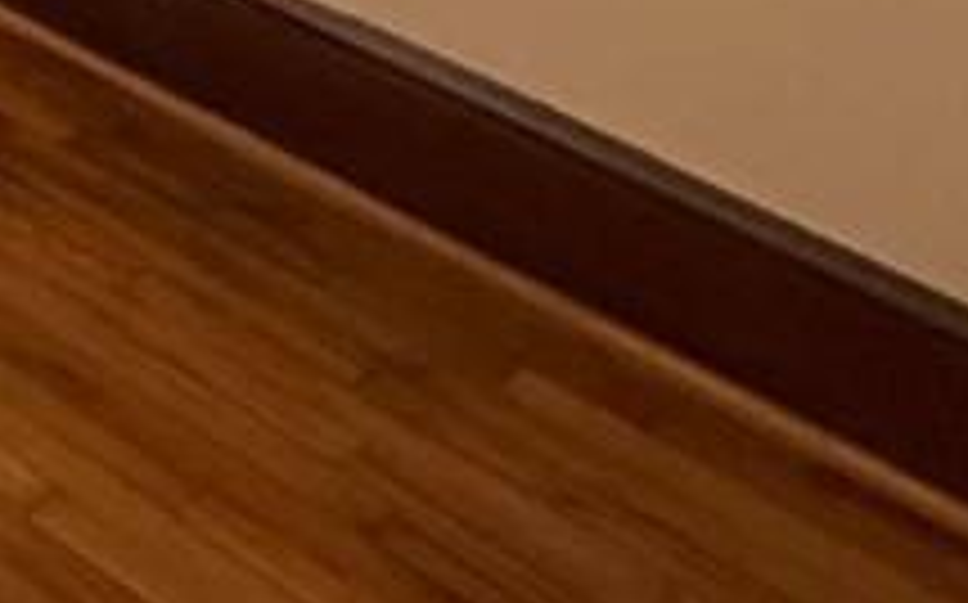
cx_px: -1265
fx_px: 2188
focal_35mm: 83
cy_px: -1314
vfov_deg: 10.2
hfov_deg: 15.5
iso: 200
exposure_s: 1/60
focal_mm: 2.22
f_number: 2.2
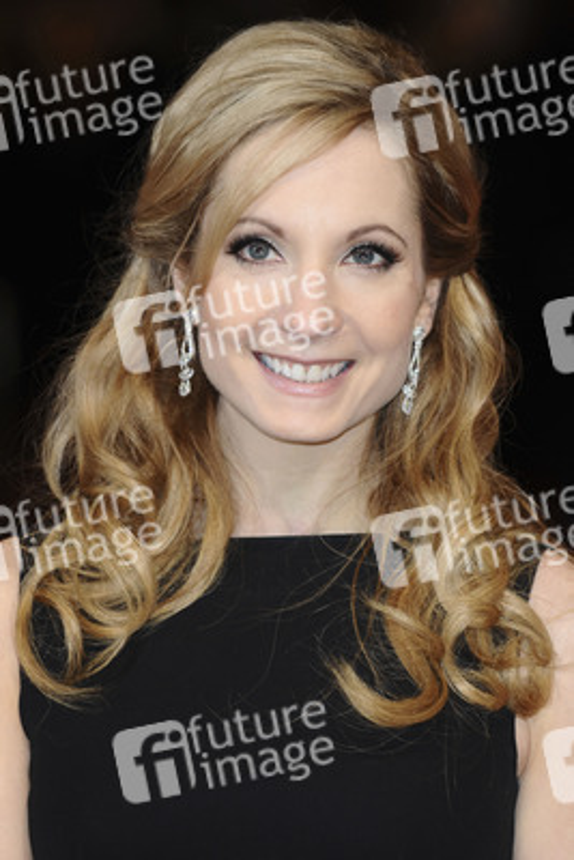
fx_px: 7168
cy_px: 430
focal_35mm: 300
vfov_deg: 6.9
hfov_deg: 4.6
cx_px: 287
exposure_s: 1/200
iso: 320
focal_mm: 200
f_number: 4.5
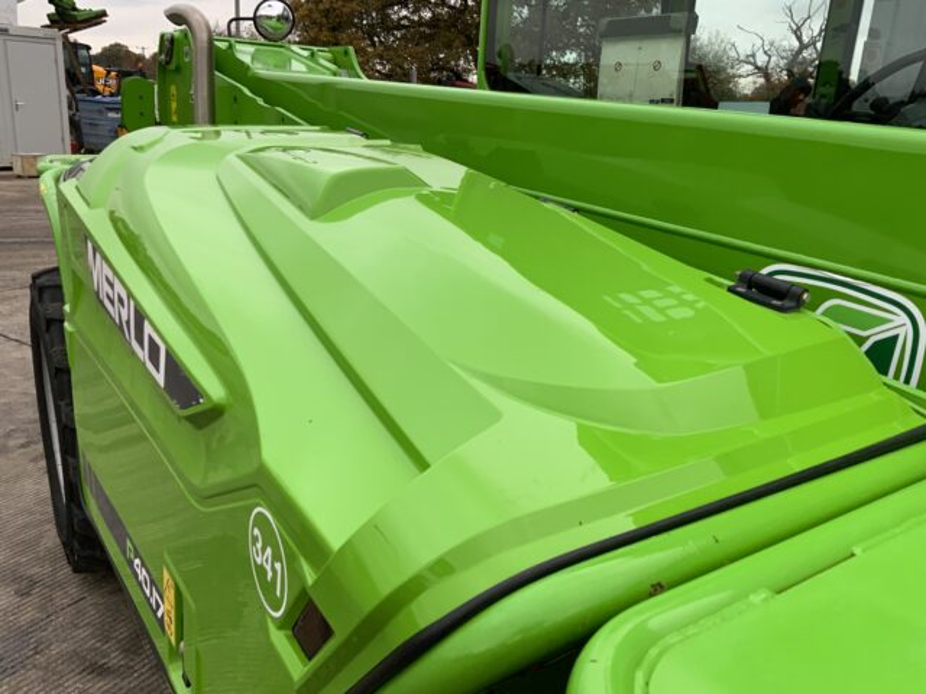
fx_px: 776
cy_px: 347
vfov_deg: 48.2
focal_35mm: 29
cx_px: 463
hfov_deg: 61.7
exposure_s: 1/122
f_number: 1.8
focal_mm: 3
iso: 64
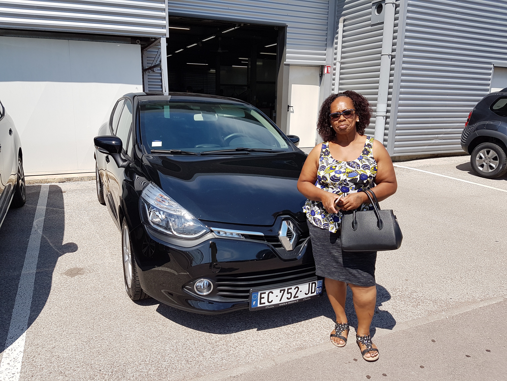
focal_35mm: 26
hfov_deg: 67.3
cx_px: 254
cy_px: 190
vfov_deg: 53.1
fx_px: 381
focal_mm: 4.2
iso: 40
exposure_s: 1/1700
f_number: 1.7
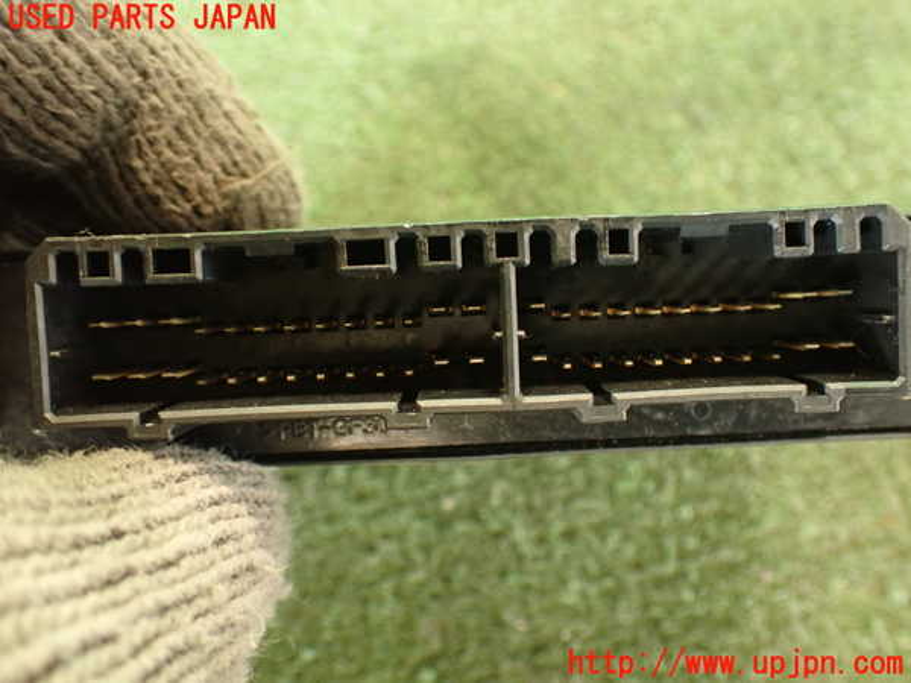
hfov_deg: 51.4
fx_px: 947
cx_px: 456
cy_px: 342
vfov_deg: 39.7
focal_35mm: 36
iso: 800
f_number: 2.5
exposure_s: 1/25
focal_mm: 6.37
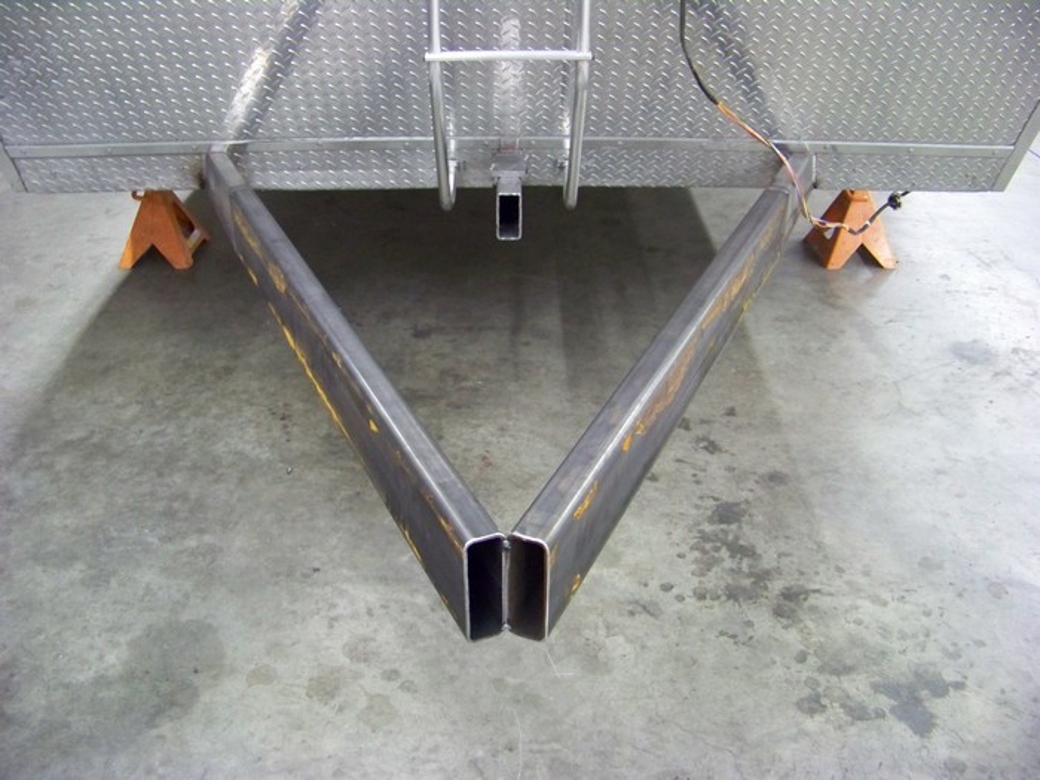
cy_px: 390
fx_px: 1082
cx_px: 520
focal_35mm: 36
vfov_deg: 39.7
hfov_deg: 51.4
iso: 400
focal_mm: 5.85
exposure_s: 1/10
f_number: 2.8
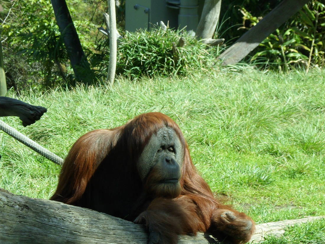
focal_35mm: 234
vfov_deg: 6.3
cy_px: 151
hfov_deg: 8.5
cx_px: 142
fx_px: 2197
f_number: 5.5
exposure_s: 1/90
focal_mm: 28.7
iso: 80
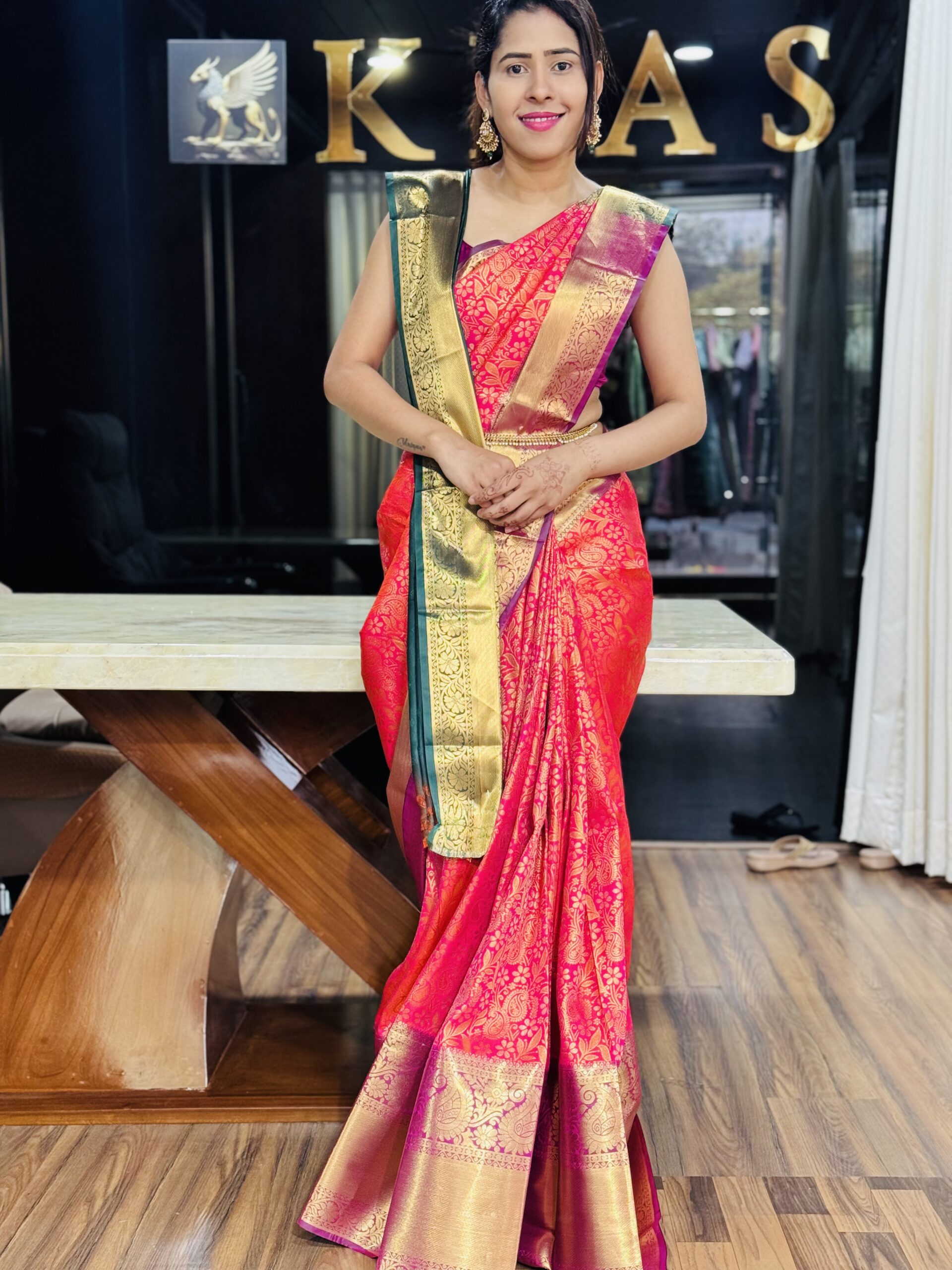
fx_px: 1760
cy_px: 635
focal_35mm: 48
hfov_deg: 30.3
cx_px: 476
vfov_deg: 39.7
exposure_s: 1/50
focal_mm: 6.76
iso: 250
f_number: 1.78
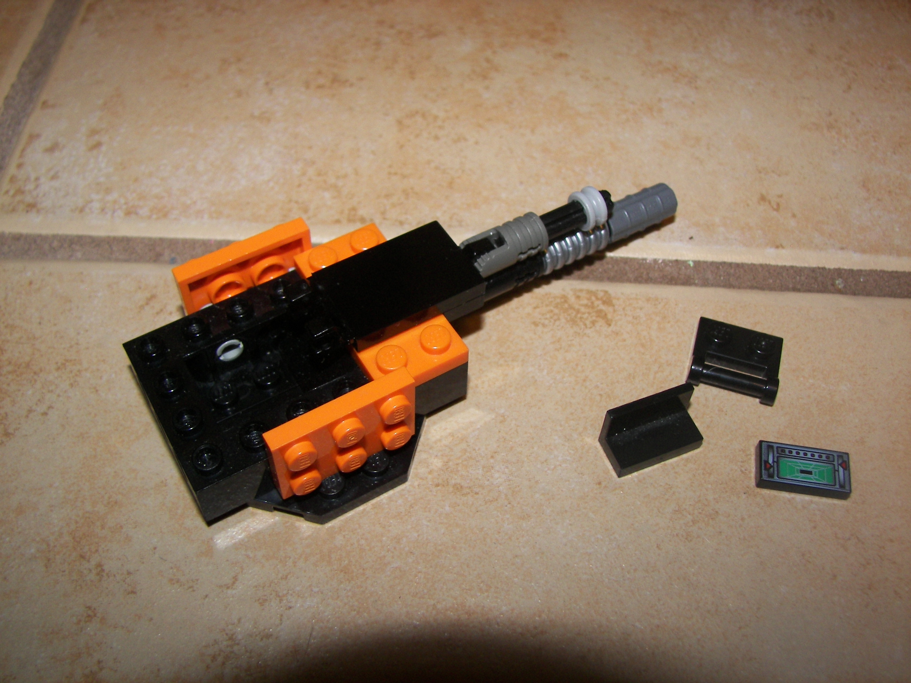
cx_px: 456
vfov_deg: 39.7
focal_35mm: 36
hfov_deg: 51.4
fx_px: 947
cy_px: 342
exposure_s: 1/30
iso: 100
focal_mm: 6
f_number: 2.8
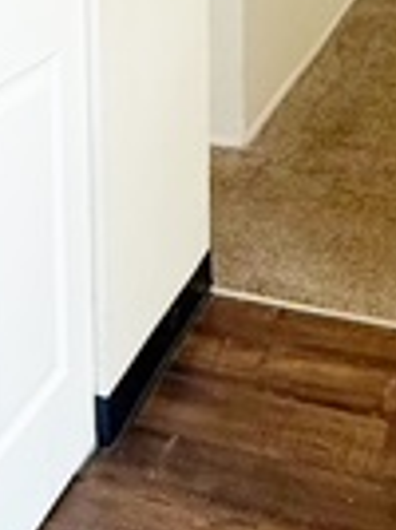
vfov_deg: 25.4
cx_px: 162
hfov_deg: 21.8
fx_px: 1025
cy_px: -142
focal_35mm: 67
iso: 160
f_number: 2.2
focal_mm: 2.22
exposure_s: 1/120
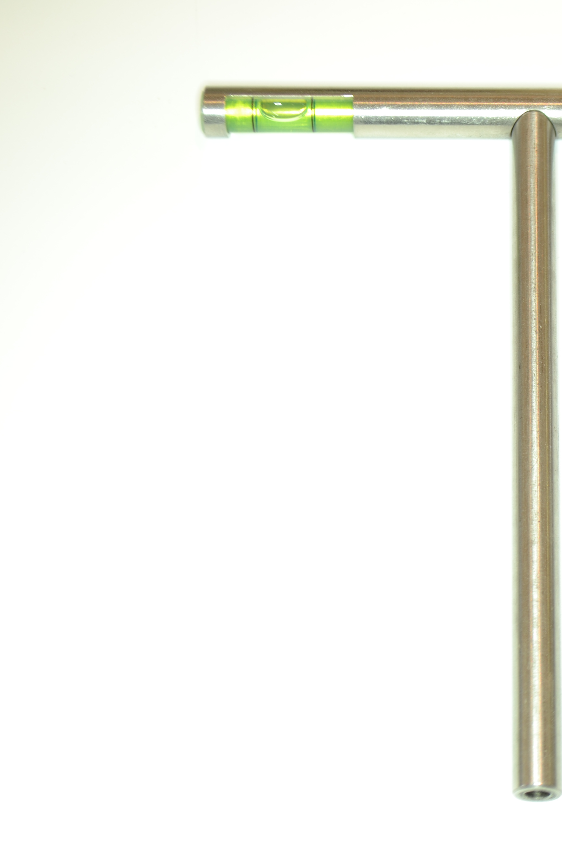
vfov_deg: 23.6
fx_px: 2014
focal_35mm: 86
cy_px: 421
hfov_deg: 15.6
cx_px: 563
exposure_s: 1/13
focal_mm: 38
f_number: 5
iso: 100
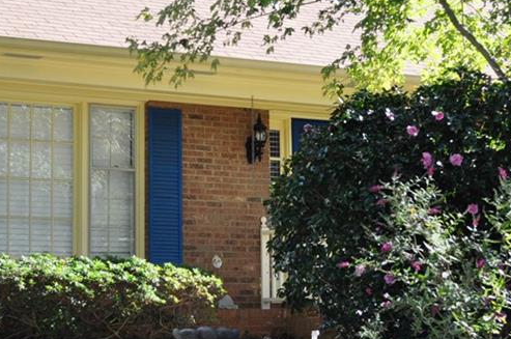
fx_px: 1545
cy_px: 172
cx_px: 294
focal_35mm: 109
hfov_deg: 18.8
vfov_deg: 12.5
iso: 200
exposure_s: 1/200
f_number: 5
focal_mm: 35
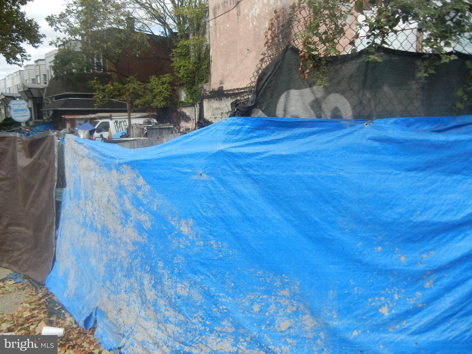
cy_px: 177
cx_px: 236
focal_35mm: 30
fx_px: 409
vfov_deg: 46.8
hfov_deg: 60.0
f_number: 3.5
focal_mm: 5.4
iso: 160
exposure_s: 1/588
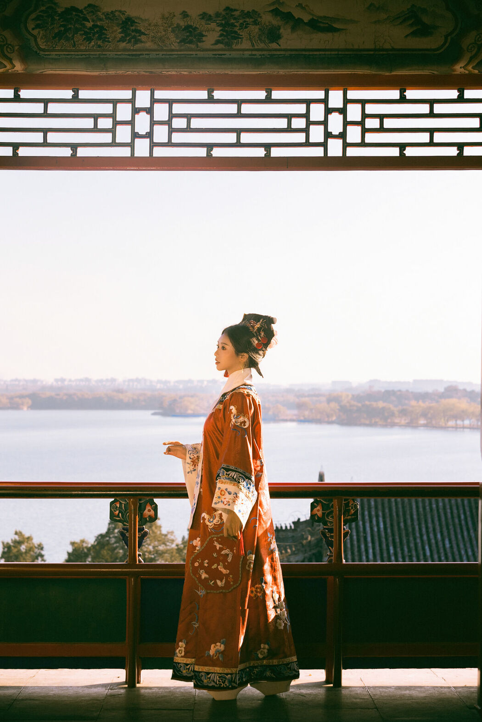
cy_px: 361
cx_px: 241
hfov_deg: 19.5
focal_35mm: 70
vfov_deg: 28.8
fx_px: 1406
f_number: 5.6
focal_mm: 70
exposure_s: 1/160
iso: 100
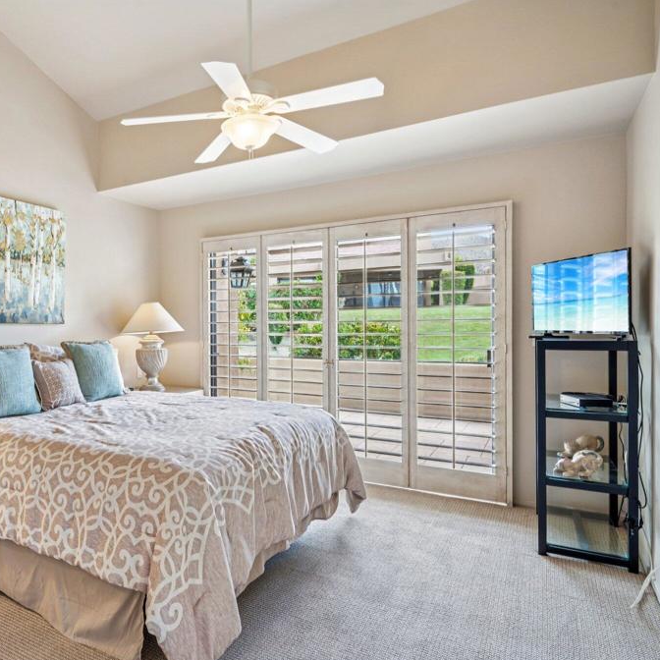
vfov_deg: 69.6
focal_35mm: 22
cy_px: 334
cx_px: 180
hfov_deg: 66.1
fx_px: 475
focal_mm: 17
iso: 320
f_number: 8
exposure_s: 1/30
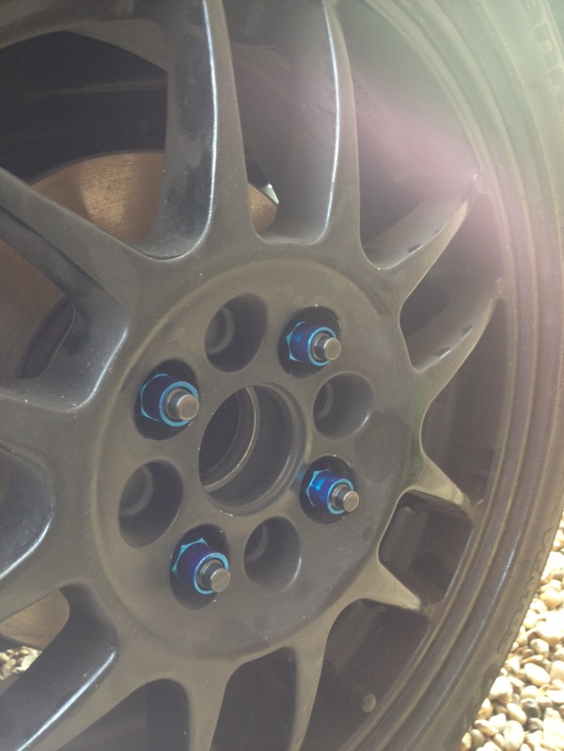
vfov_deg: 52.6
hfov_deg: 40.7
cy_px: 376
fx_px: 760
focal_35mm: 35
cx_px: 282
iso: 100
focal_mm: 4.3
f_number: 2.4
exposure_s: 1/20
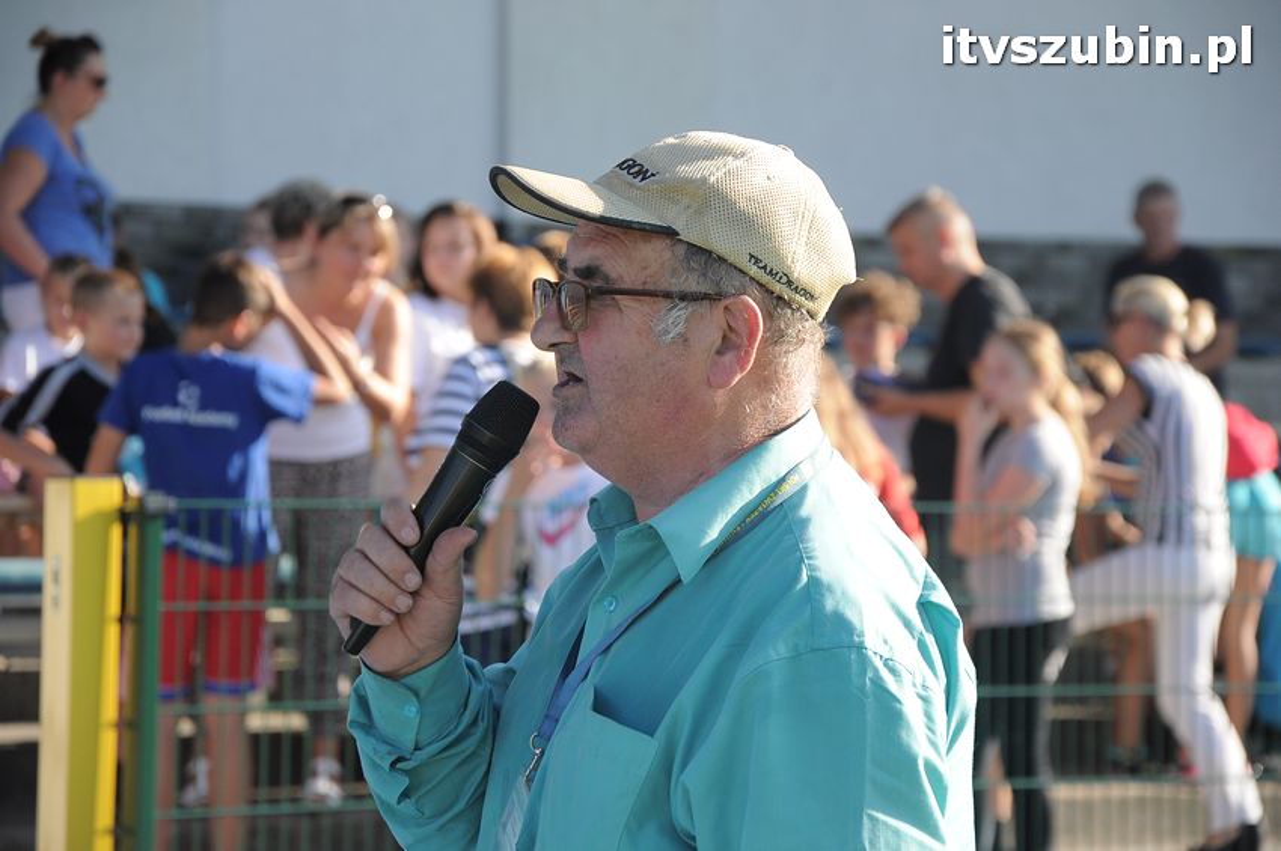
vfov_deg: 8.7
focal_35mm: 158
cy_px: 426
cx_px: 640
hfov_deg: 13.1
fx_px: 5599
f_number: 5.6
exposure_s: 1/500
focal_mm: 105
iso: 400
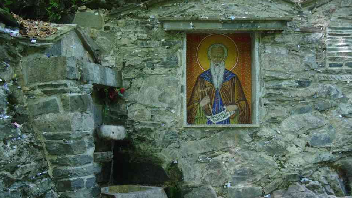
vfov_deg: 26.8
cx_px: 171
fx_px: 414
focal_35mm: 44
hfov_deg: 46.0
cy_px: 115
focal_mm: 26.9
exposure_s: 1/50
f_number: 4.5
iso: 3200
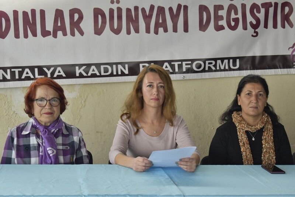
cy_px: 98
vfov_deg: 16.5
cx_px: 148
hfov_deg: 24.6
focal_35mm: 82
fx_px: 676
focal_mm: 55
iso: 800
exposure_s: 1/160
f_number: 5.6
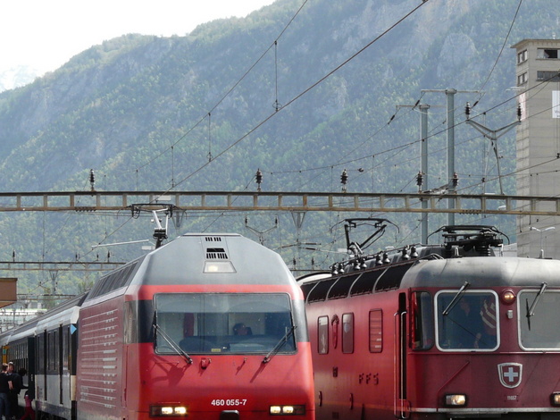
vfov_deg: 8.8
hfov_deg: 11.7
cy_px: 321
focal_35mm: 169
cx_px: 397
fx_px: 2733
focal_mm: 17.5
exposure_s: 1/200
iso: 100
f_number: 5.6
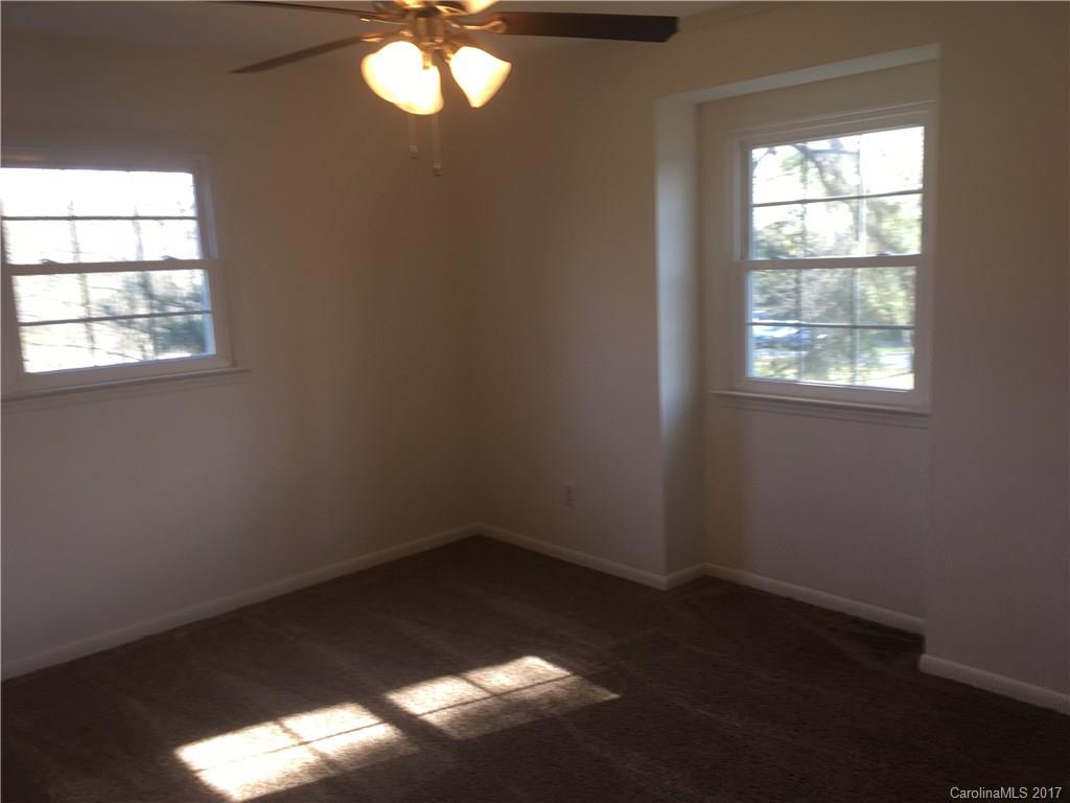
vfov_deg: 48.2
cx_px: 535
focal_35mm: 29
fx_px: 896
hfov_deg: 61.7
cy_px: 402
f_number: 2.2
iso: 25
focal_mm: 4.15
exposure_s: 1/40
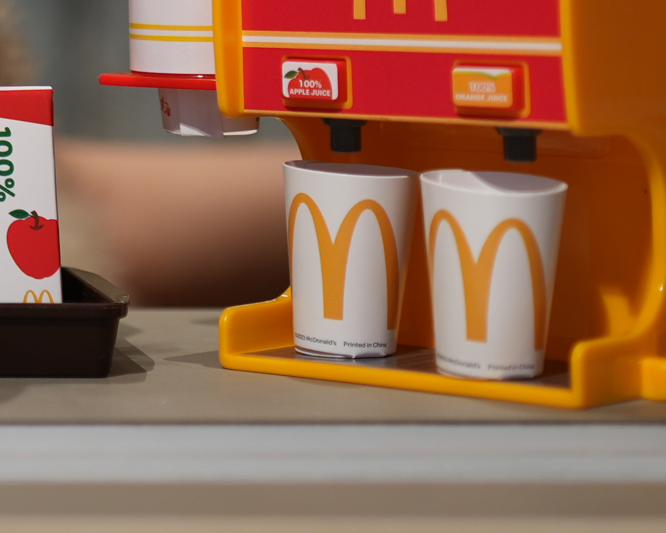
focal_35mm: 184
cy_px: -358
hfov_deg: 9.8
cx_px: -670
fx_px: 3627
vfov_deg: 8.2
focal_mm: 35
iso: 200
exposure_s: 1/40
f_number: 2.8
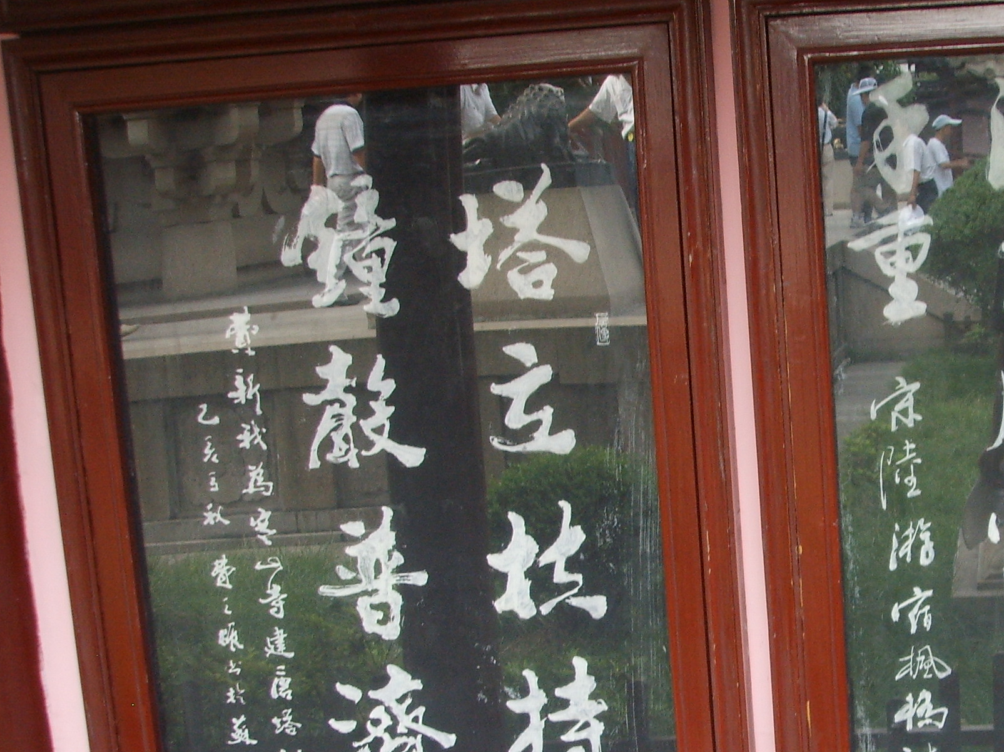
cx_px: 791
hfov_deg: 30.1
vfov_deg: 23.1
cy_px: 545
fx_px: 1827
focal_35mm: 63
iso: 120
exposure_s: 1/45
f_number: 3.5
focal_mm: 6.6
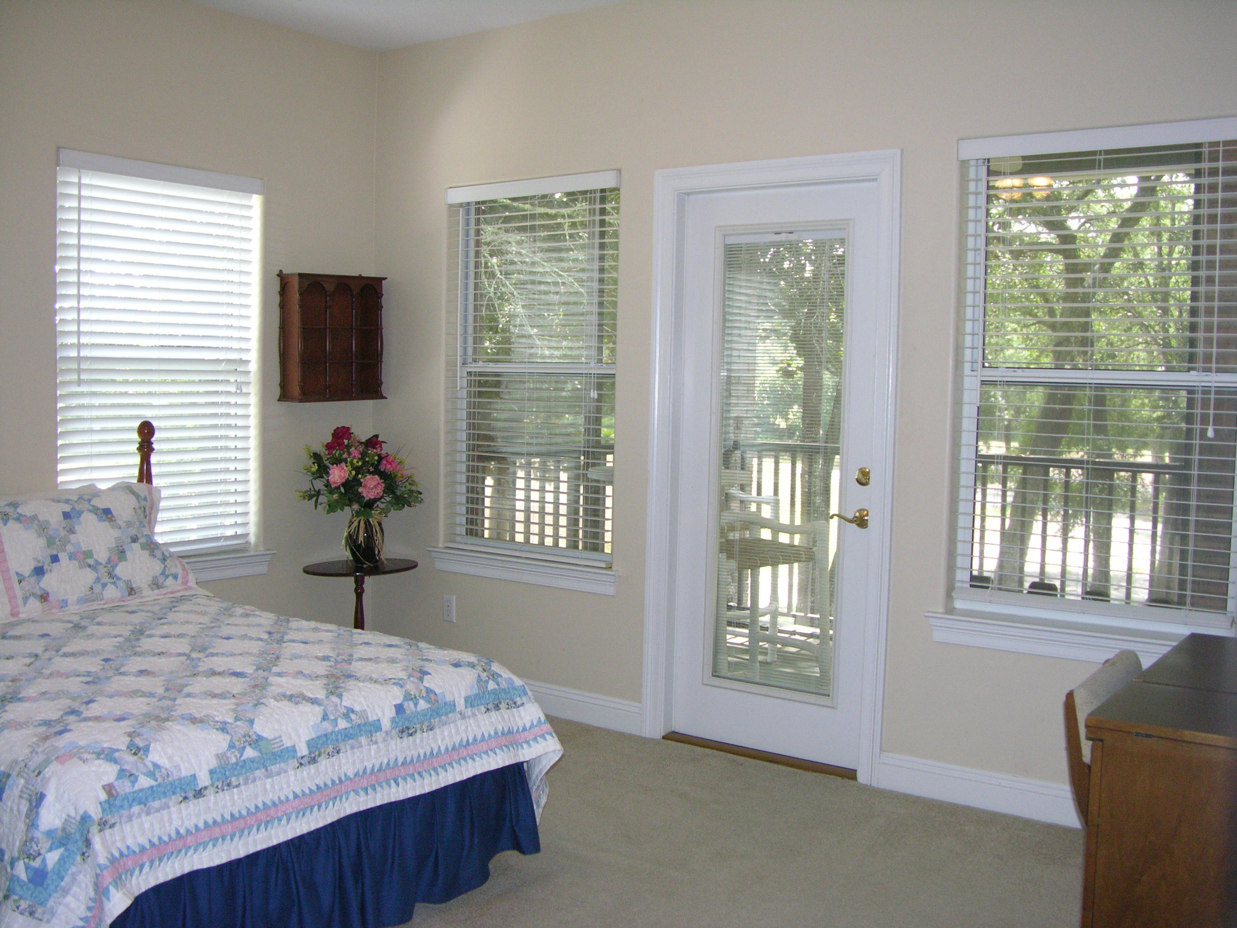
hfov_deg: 52.6
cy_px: 464
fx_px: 1251
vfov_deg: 40.7
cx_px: 618
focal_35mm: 35
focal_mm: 8.9
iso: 200
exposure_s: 1/60.1
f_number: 2.8
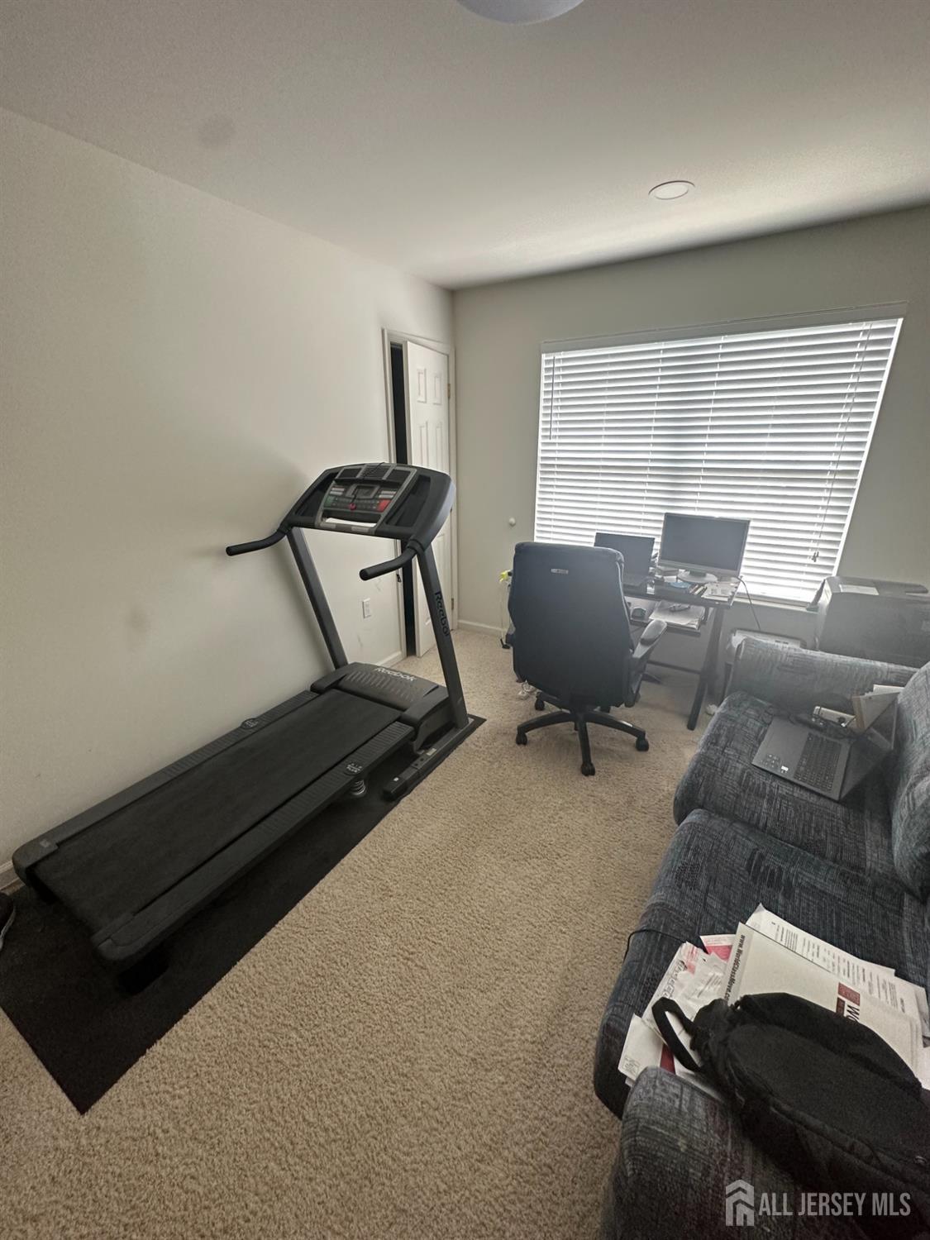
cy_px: 620
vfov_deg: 102.1
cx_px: 465
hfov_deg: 85.7
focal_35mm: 14
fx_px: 502
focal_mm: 2.22
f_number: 2.2
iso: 320
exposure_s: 1/120
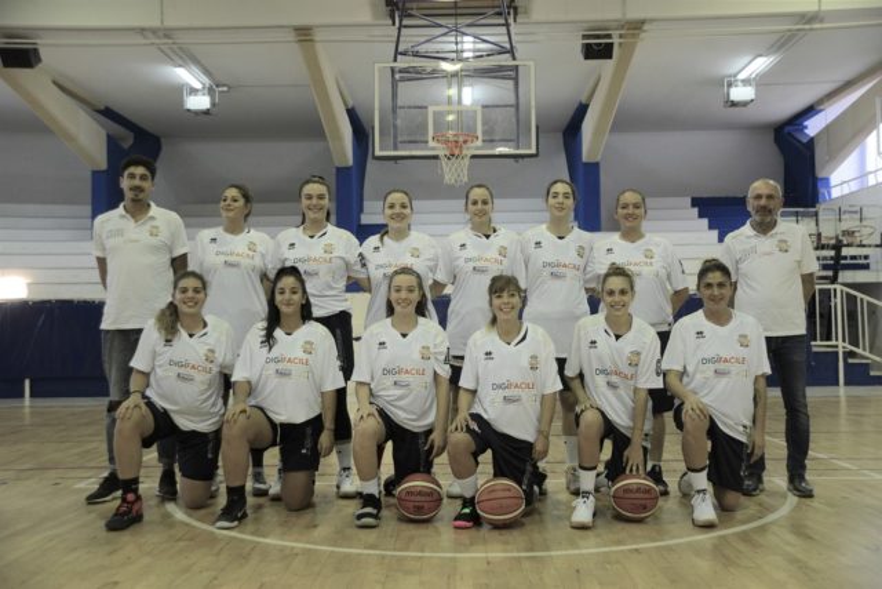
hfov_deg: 54.4
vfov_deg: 37.9
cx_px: 441
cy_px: 294
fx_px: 858
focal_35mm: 35
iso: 2500
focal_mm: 35
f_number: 3.2
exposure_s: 1/250
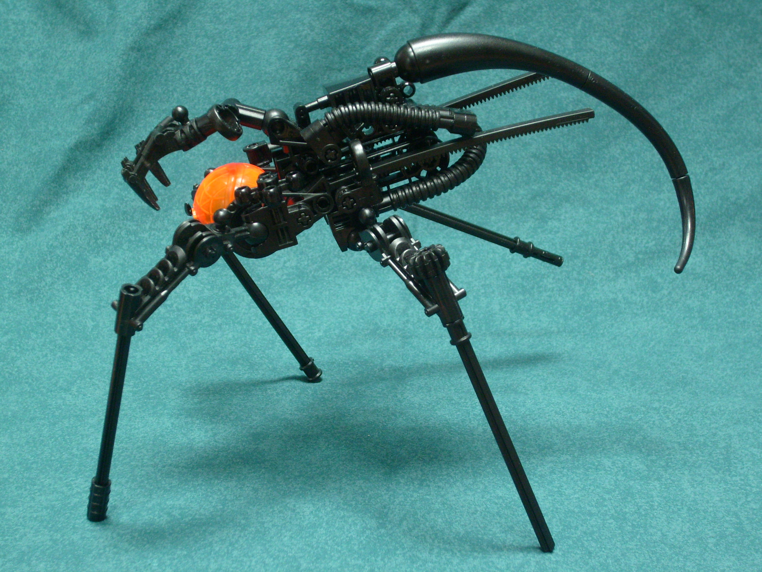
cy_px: 286
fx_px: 1343
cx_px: 381
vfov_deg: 24.0
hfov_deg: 31.7
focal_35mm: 61
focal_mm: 10.3
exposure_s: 1/8
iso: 200
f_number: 3.6
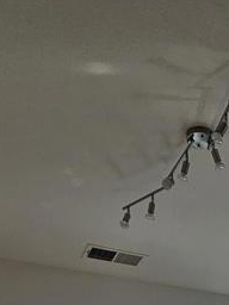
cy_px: 504
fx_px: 459
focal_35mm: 52
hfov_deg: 24.7
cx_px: 292
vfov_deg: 24.3
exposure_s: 1/277
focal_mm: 2.2
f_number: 2.2
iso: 50
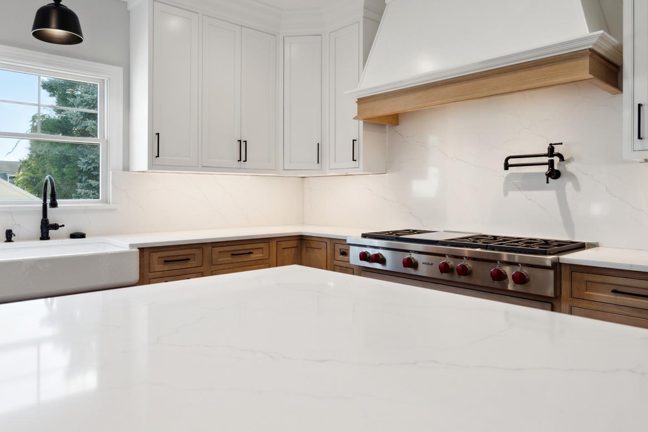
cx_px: 247
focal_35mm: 23
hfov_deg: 74.9
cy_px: 194
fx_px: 414
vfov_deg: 55.0
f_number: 4.5
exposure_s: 1/80
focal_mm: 16
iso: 250
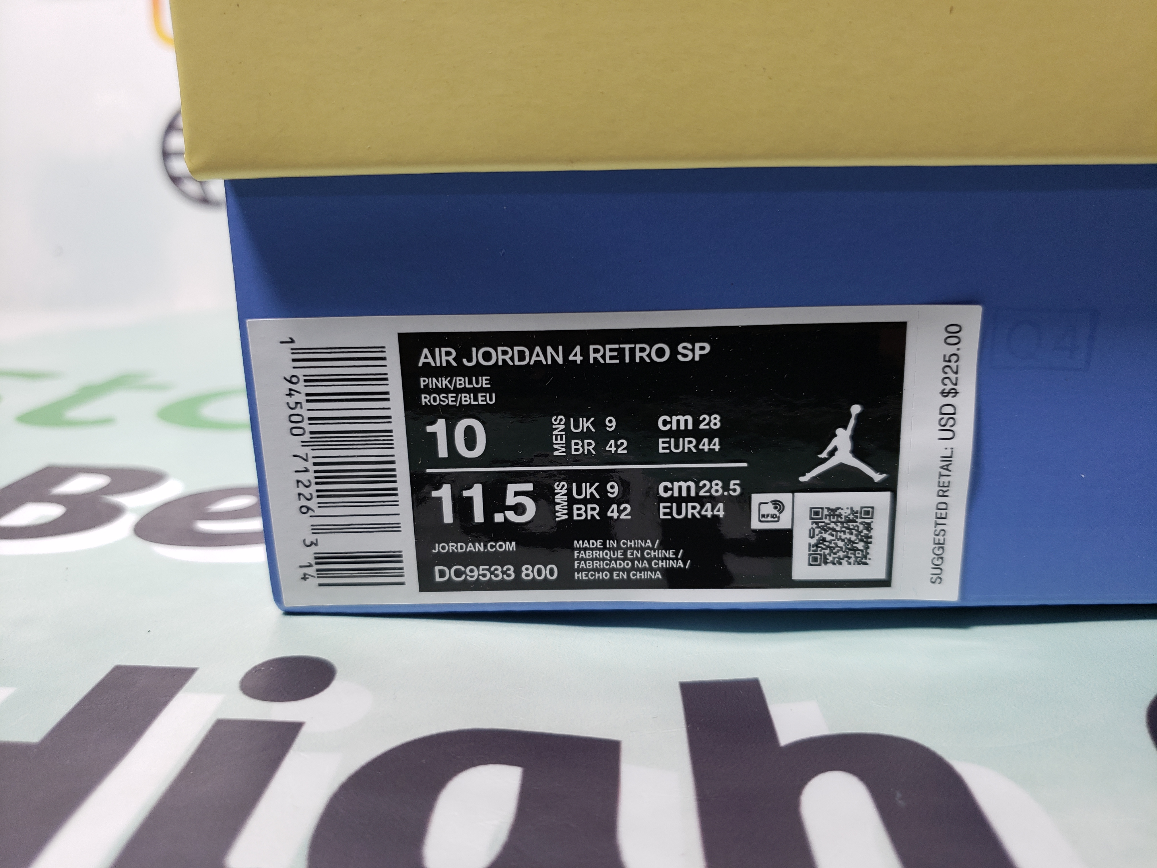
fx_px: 869
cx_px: 578
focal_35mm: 26
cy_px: 434
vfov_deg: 53.1
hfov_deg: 67.3
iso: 50
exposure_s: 1/265
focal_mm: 4.3
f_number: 1.5
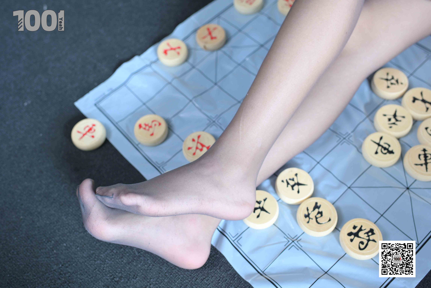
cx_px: 216
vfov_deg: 37.9
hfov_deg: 54.4
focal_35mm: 35
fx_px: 419
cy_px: 144
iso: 800
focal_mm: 35
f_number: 4
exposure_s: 1/125
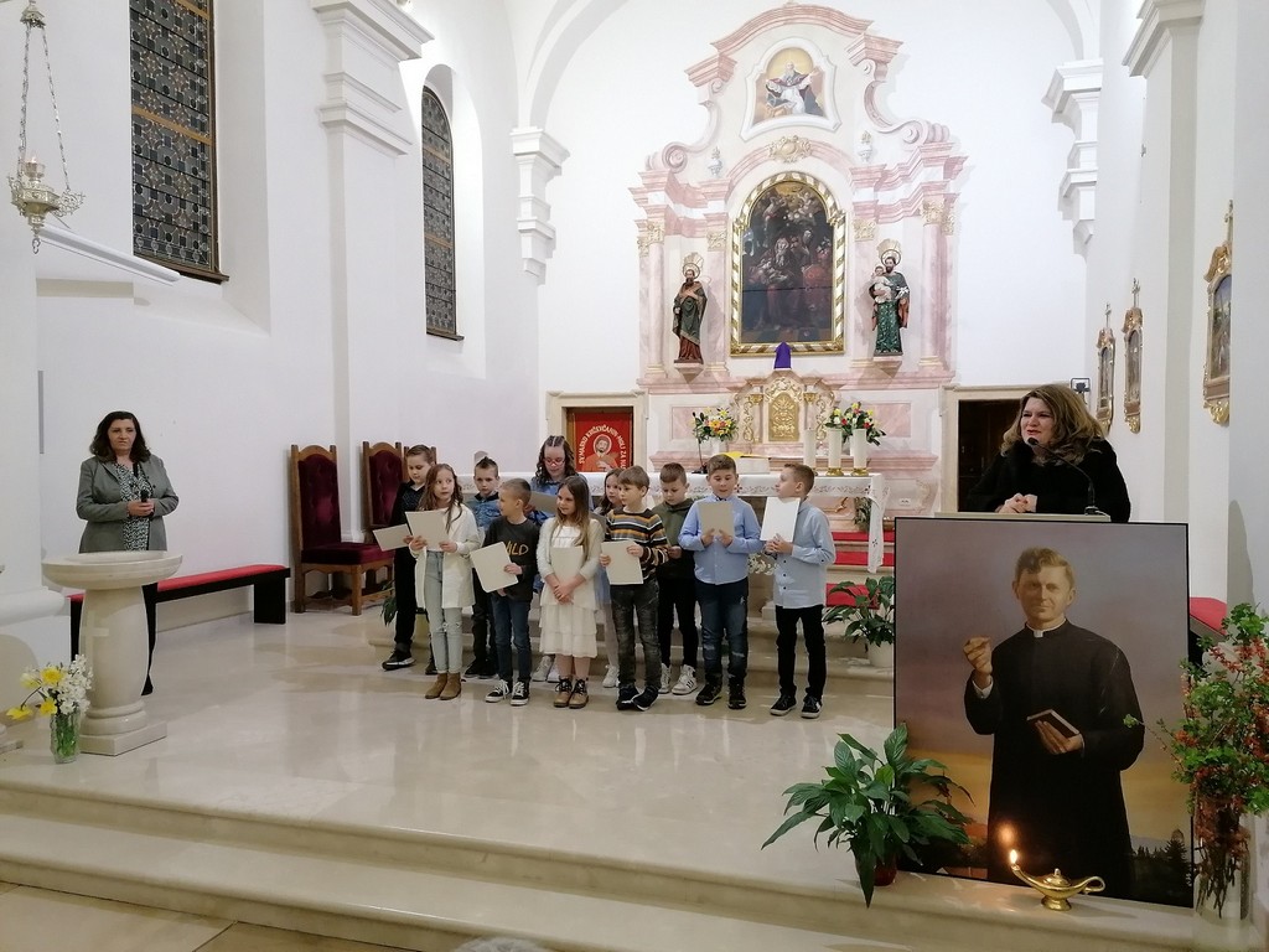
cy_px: 476
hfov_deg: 65.3
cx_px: 634
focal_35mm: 27
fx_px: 990
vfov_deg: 51.4
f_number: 1.8
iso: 320
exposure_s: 1/33.3
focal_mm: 4.75
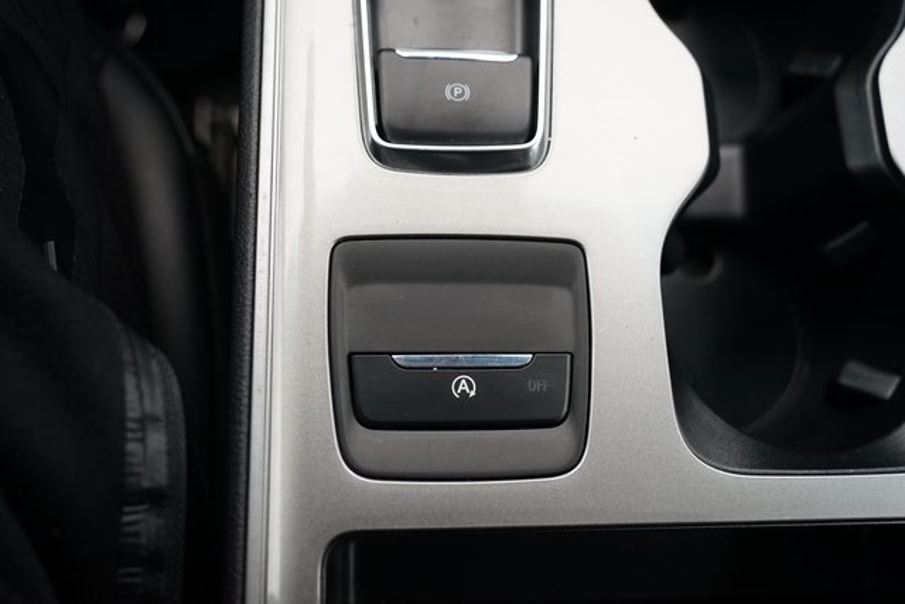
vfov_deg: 41.1
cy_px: 302
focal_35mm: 32
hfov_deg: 58.7
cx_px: 452
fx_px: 805
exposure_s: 1/60
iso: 640
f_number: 4
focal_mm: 32
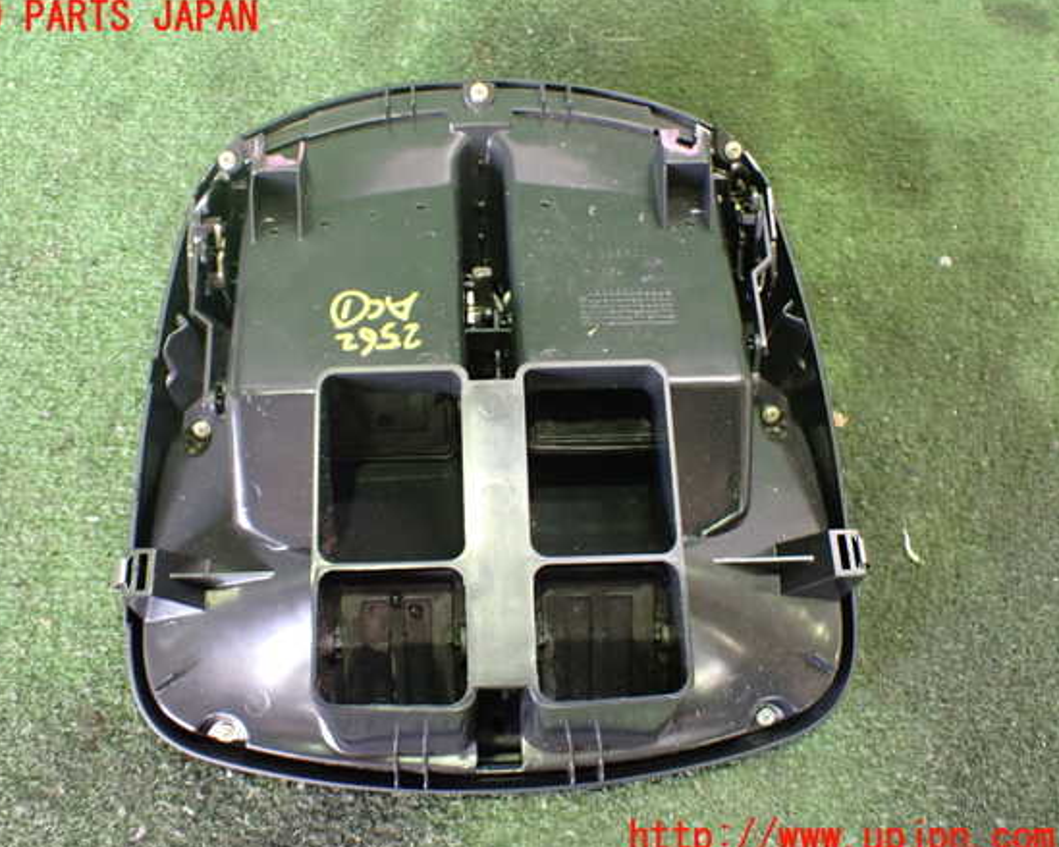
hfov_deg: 55.6
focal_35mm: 32
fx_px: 1003
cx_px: 486
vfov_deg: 45.8
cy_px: 428
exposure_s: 1/30
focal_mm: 5.4
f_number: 2.3
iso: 800
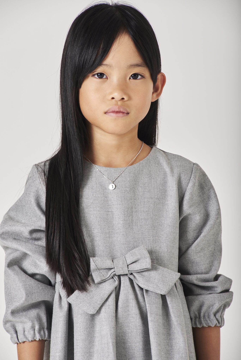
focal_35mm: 185
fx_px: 1856
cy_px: 180
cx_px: 120
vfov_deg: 11.1
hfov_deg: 7.4
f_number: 11
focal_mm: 185
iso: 160
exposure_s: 1/200
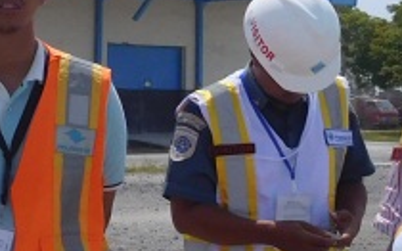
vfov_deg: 10.1
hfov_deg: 14.7
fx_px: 1413
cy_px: 36
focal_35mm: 129
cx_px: -264
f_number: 6.8
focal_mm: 4.5
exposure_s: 1/800
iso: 125
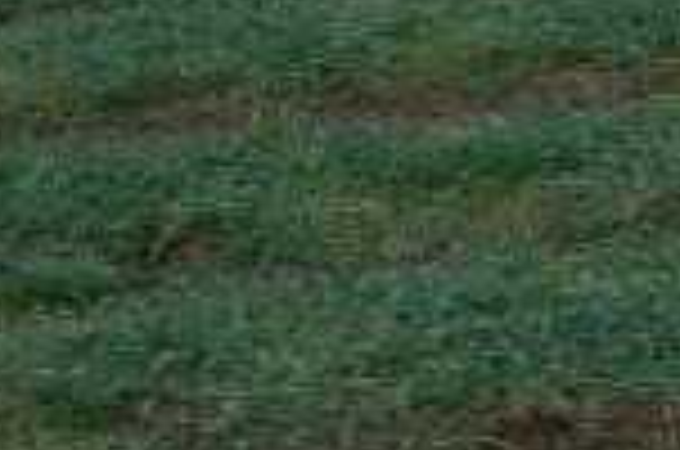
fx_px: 4053
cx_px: 2378
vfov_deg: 6.2
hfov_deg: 7.7
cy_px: -387
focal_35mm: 215
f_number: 6.4
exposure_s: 1/300
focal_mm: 18
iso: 320
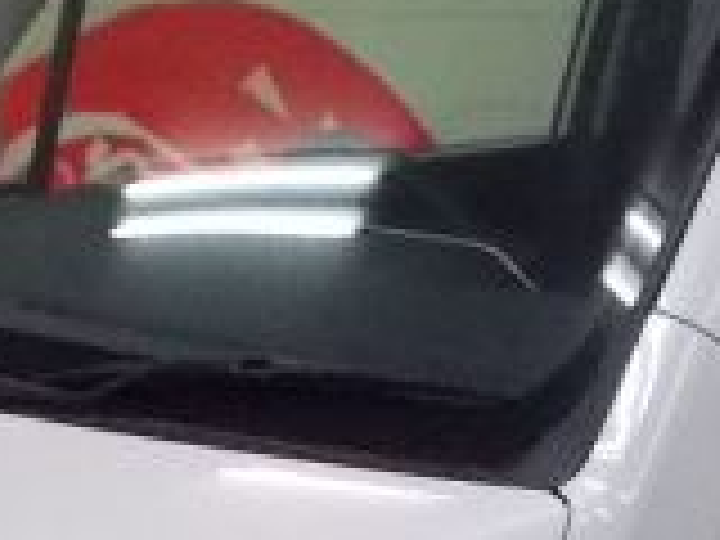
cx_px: 549
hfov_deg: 16.9
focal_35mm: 116
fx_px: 2413
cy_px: 688
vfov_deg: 12.4
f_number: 3.3
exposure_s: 1/125
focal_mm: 4.1
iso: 640
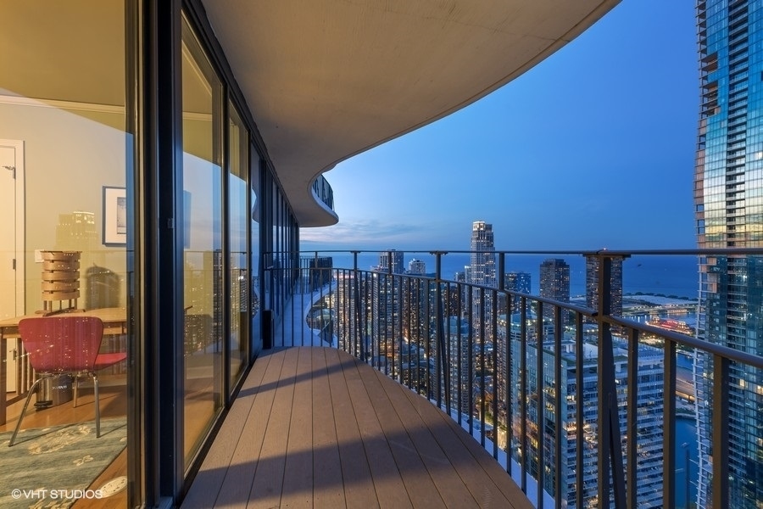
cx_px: 382
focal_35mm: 14
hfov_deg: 104.3
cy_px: 254
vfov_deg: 81.2
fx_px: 297
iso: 200
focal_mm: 14
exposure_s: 13
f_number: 8
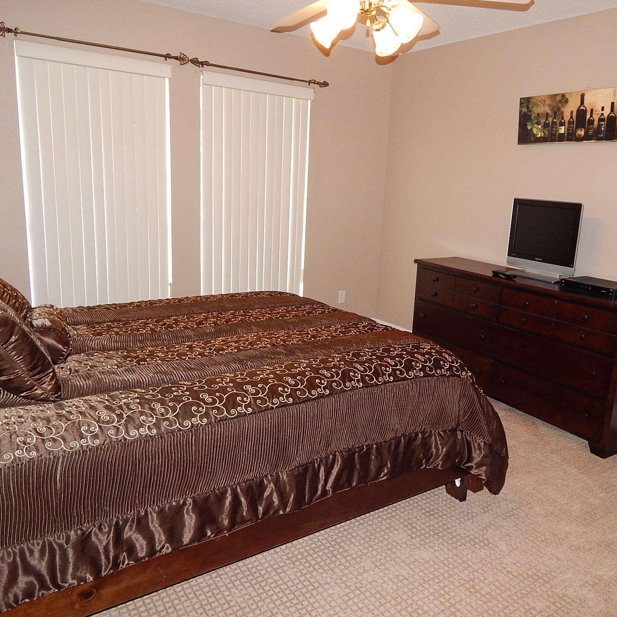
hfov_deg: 57.1
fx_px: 565
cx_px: 346
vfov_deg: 57.3
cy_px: 312
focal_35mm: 28
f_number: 3
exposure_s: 1/30
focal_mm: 4
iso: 200
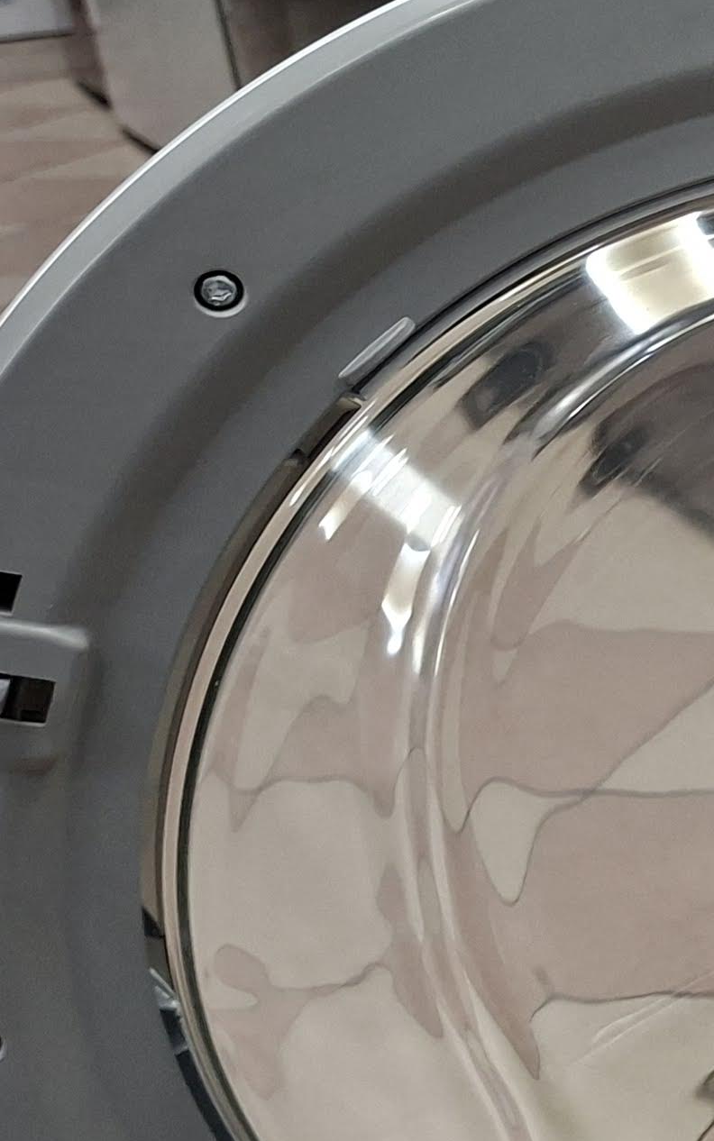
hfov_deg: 12.6
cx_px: 1789
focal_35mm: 77
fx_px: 2396
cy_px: 542
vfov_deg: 26.8
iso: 250
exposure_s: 1/60
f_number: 1.8
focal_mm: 5.54
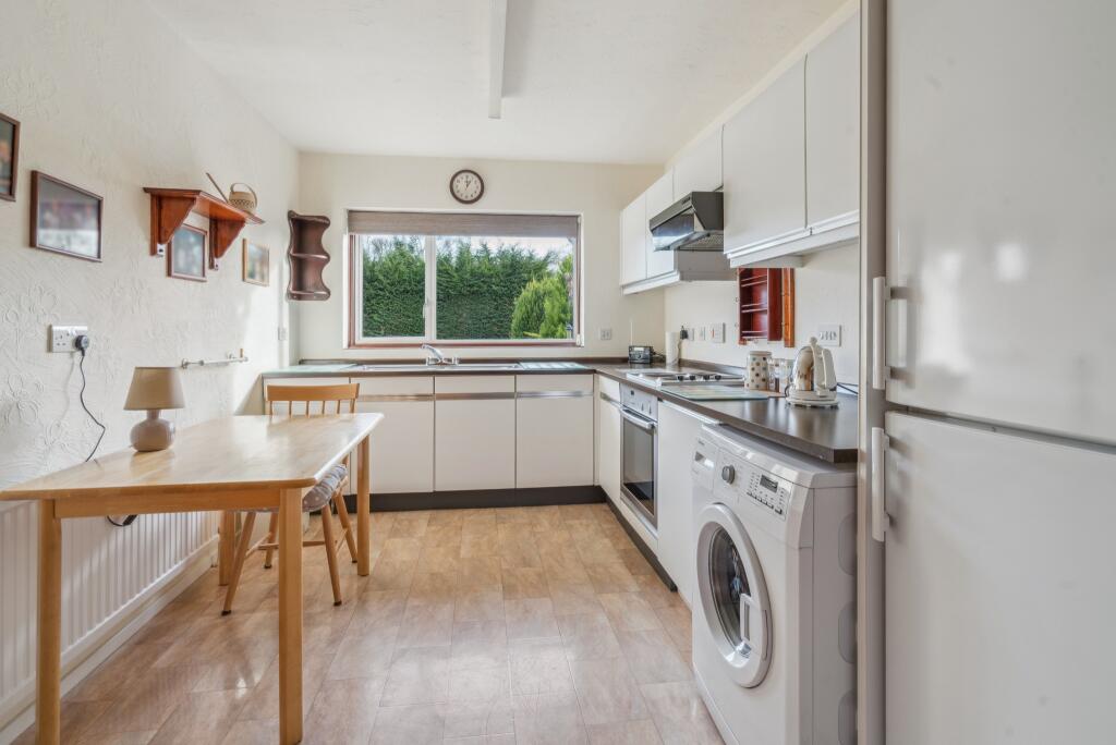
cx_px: 558
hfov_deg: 96.7
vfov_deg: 73.8
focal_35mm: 16
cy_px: 372
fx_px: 496
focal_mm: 16
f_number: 10
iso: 640
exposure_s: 1/15
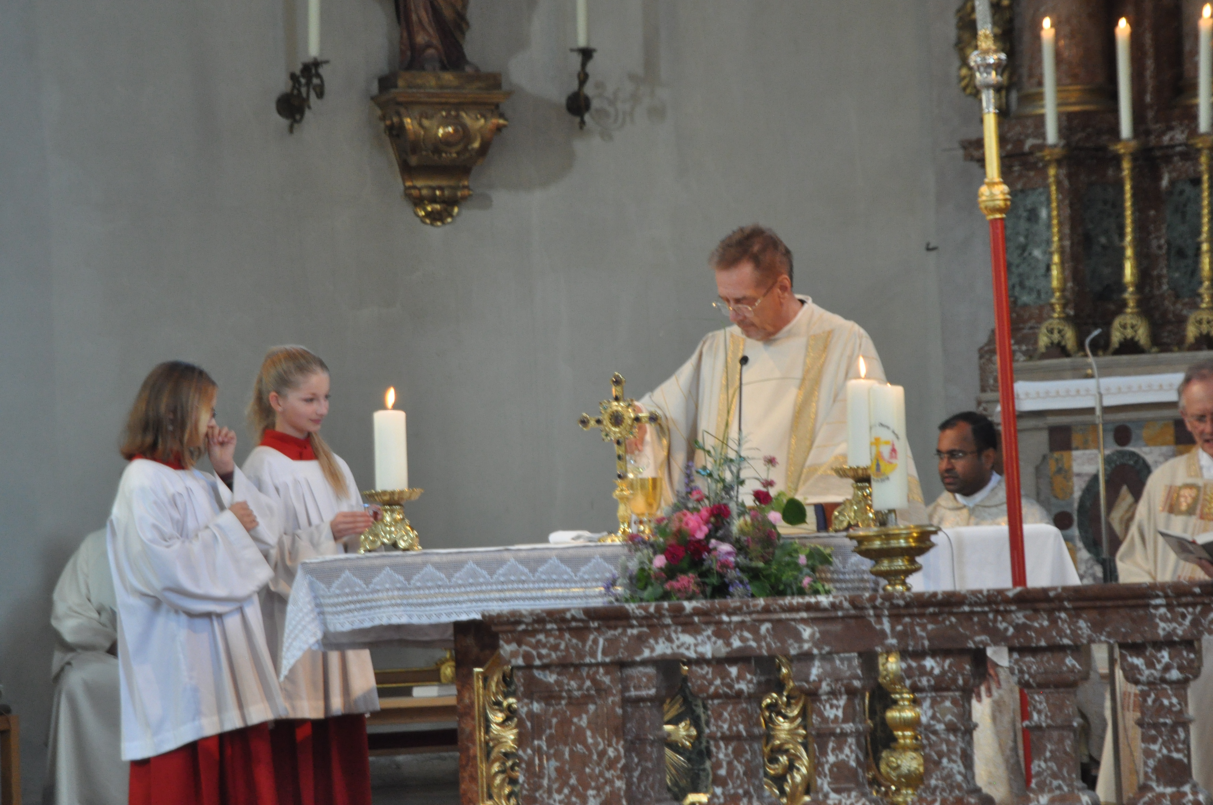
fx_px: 4644
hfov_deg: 14.9
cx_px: 606
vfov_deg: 9.9
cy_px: 402
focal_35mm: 138
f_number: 5.3
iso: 1250
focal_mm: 92
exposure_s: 1/50
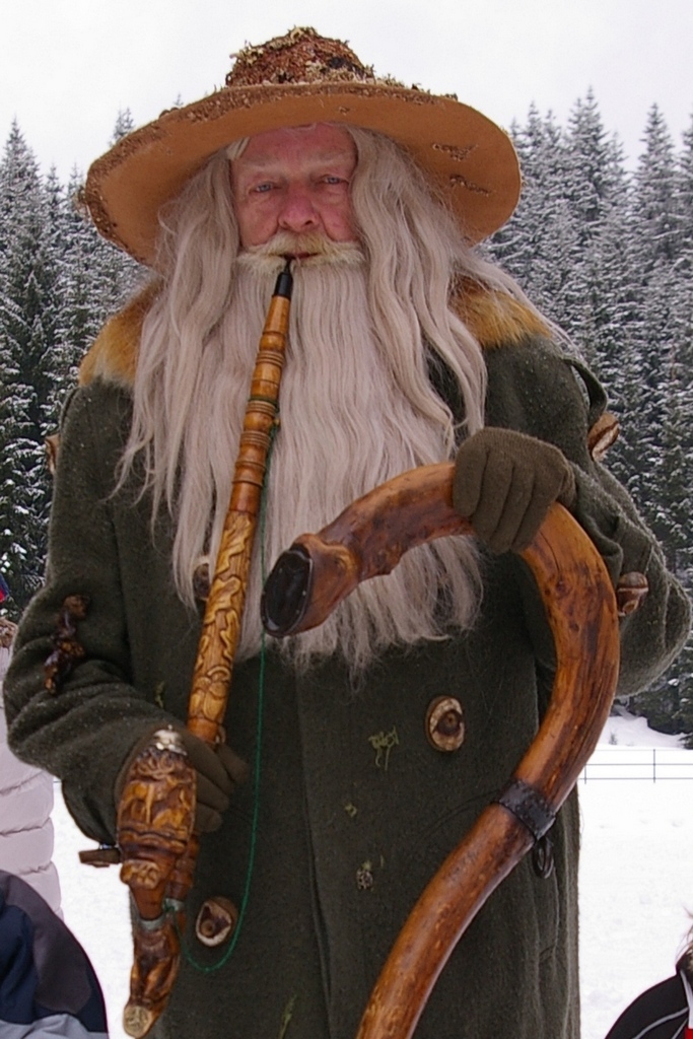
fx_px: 1126
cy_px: 520
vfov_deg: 49.5
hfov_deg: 34.2
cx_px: 346
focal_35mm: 39
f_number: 7.1
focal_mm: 26
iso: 200
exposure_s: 1/125
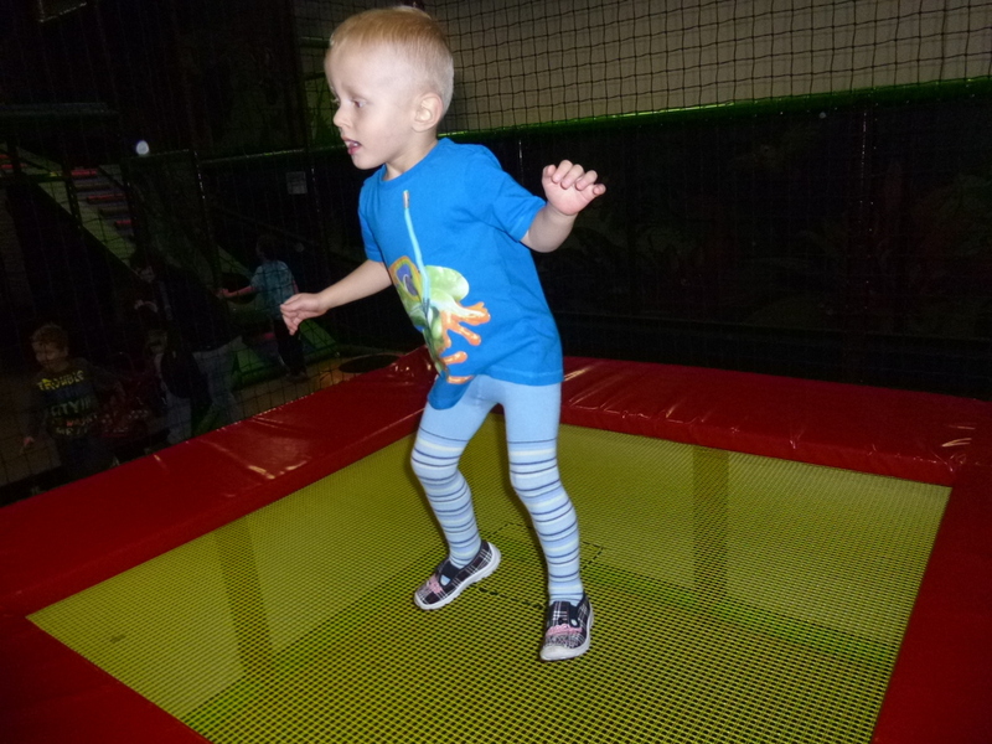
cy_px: 372
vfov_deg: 54.9
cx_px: 496
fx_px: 716
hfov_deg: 69.4
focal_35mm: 25
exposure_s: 1/125
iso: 400
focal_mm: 4.5
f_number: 3.1
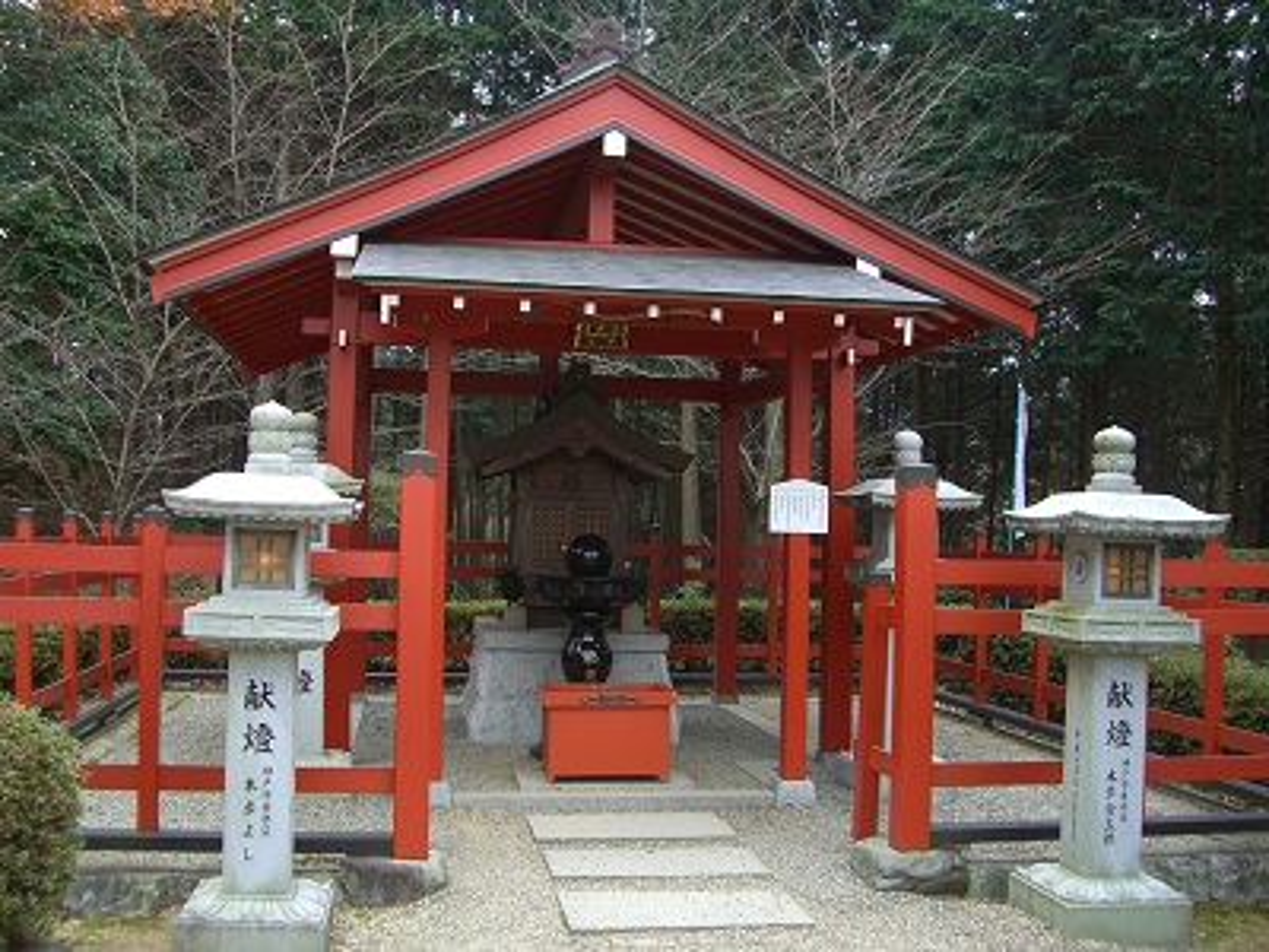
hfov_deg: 49.0
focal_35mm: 38
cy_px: 476
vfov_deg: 37.7
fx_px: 1393
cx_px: 634
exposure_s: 1/100
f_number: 2.8
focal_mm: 7.9
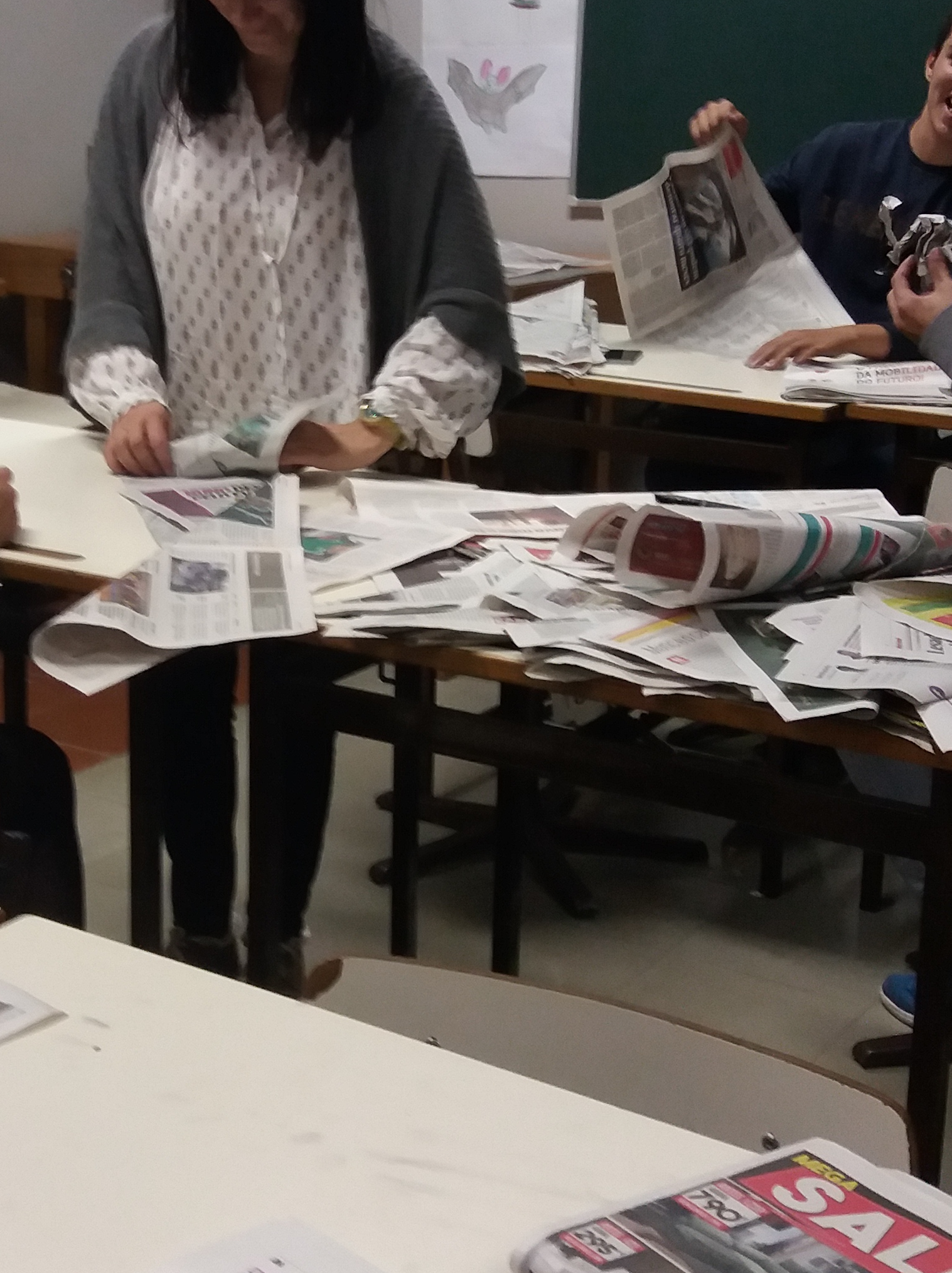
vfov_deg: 33.7
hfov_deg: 25.4
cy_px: 530
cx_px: 263
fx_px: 2094
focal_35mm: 57
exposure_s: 1/25
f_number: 1.9
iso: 200
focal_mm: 3.7
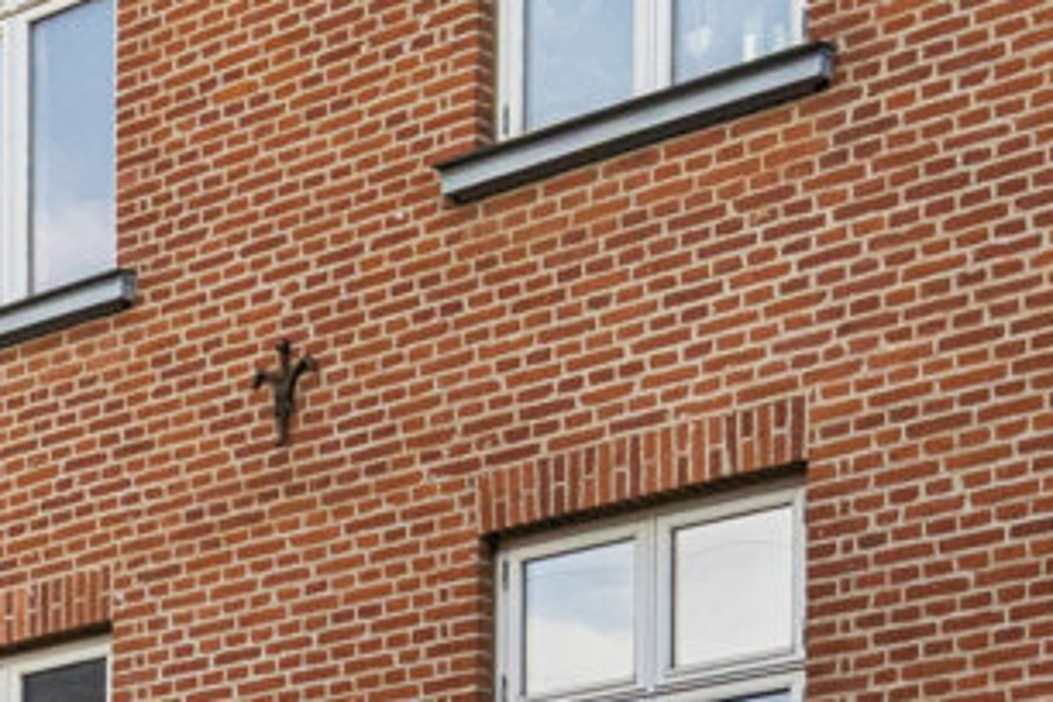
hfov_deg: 14.7
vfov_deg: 11.4
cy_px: 958
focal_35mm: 117
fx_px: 3417
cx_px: -994
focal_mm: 14.9
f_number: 6.3
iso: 400
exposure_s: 1/1000
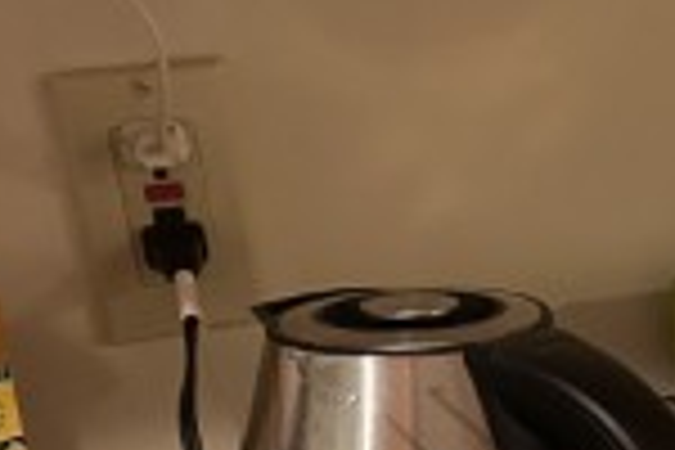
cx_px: 1044
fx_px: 2156
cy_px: 666
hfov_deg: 16.1
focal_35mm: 115
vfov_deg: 11.4
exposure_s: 1/60
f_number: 1.5
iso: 500
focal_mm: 5.7
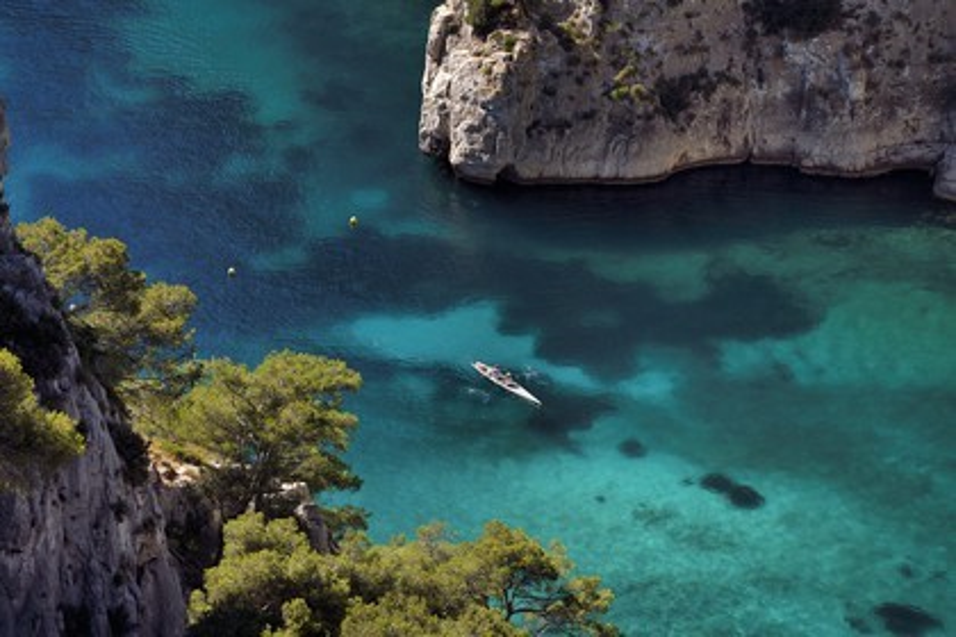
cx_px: 478
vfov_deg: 6.9
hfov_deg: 10.3
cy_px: 318
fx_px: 5311
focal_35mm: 200
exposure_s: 1/250
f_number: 9
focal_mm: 200
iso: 200
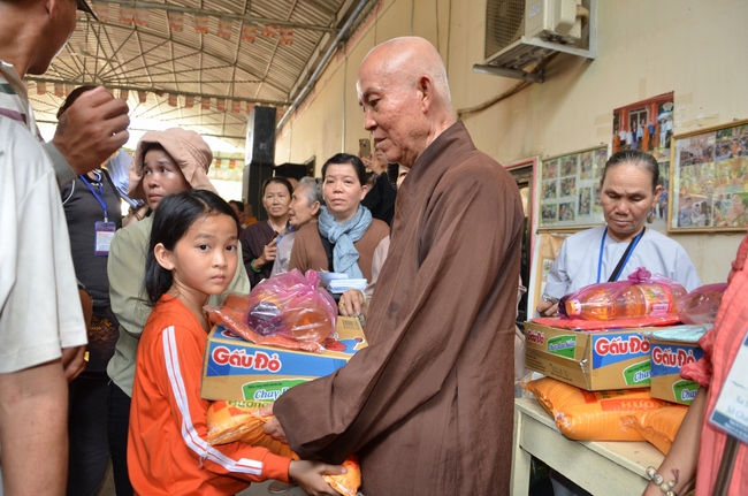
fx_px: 560
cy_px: 248
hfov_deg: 67.5
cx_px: 374
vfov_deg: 47.8
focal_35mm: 27
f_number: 4.5
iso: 640
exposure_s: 1/160
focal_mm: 18
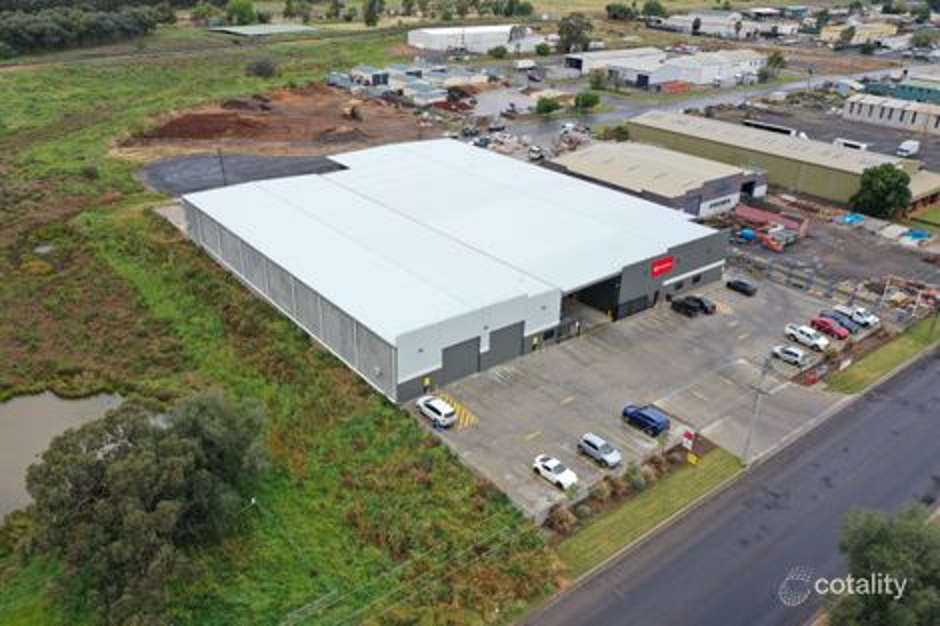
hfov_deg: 65.5
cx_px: 470
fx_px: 731
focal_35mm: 28
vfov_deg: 46.4
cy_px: 313
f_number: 5
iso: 100
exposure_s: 1/240
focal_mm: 10.26
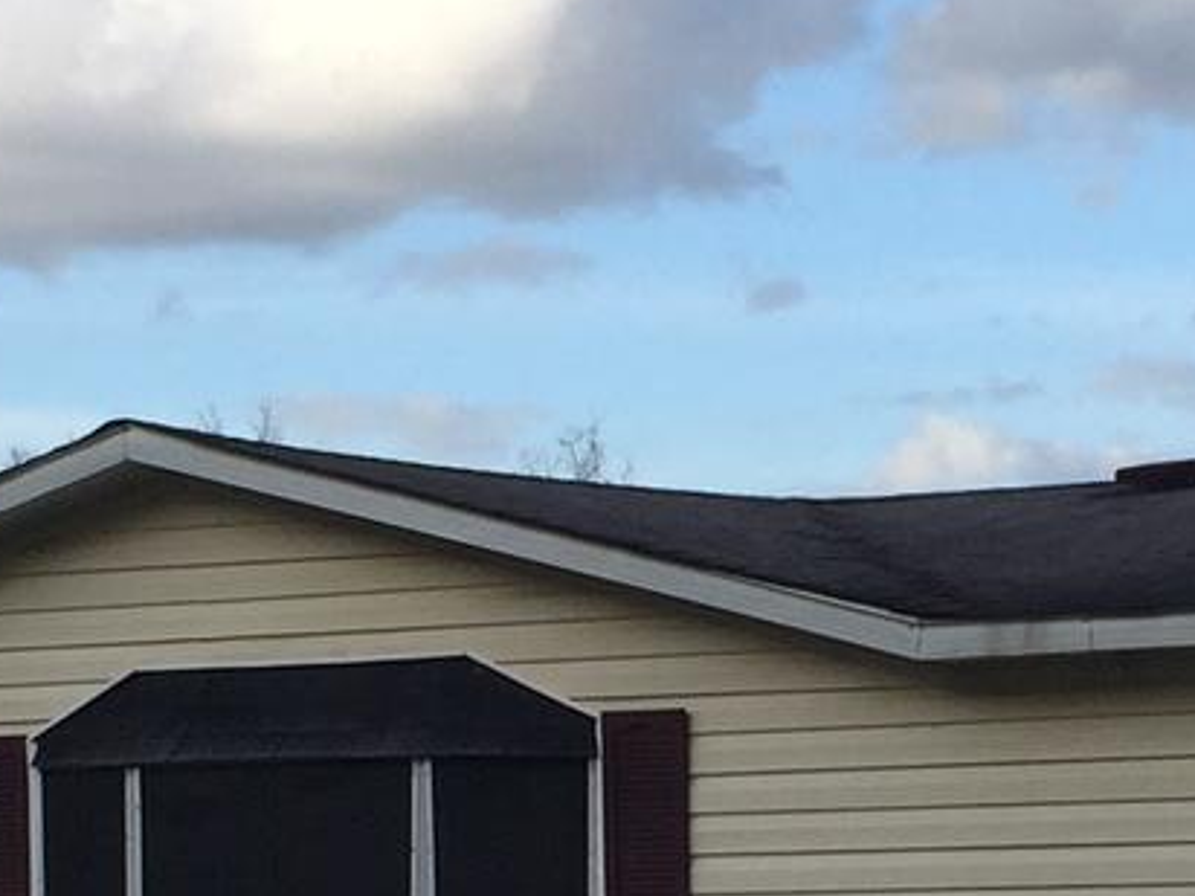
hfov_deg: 13.7
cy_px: 855
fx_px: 4971
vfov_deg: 10.2
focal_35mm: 144
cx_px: 653
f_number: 2.2
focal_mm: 4.15
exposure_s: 1/842
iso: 32
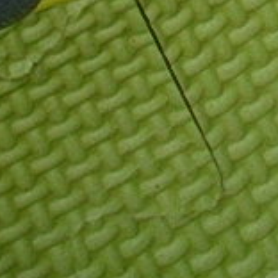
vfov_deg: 6.4
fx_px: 2371
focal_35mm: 261
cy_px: -358
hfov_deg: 6.3
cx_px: 764
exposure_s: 1/64
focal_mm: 6.7
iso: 70
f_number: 5.8
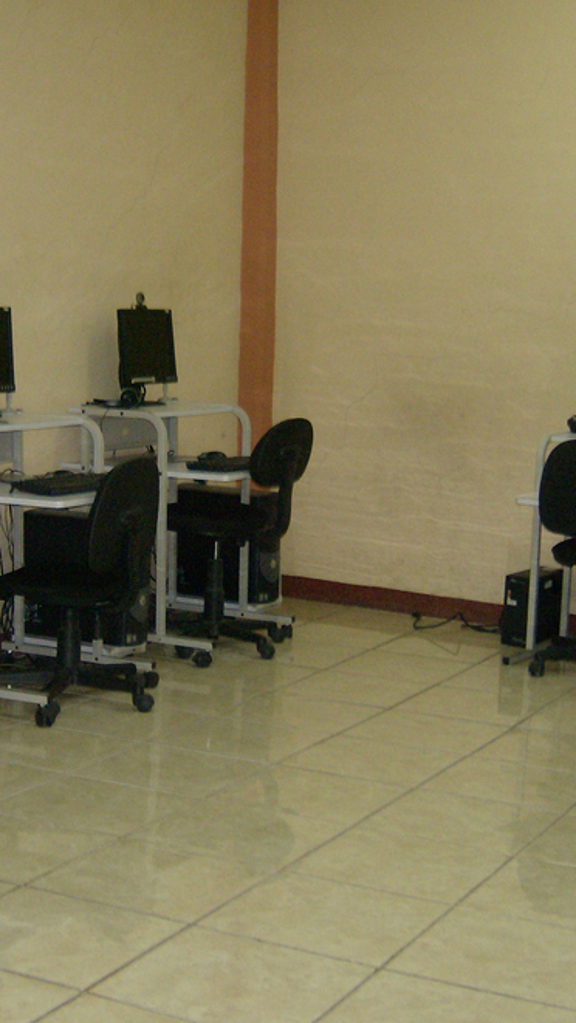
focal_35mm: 61
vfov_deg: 34.3
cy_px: 546
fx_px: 1656
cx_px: 155
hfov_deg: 19.6
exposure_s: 1/60
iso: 200
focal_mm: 6
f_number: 2.8
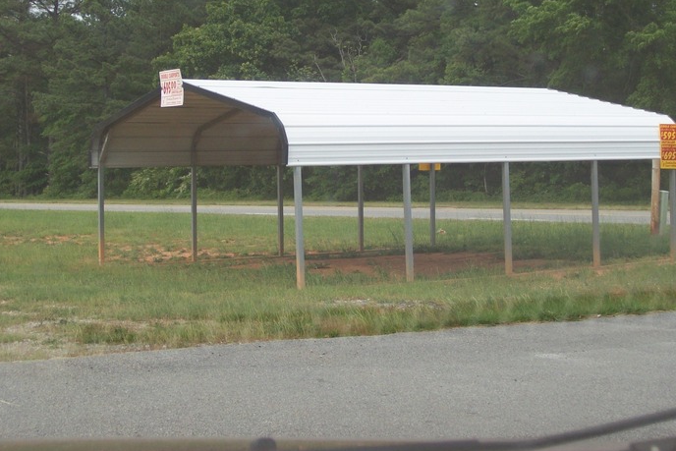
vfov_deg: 19.1
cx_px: 381
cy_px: 150
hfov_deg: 28.4
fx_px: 1333
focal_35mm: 71
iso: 80
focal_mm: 9.4
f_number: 3.4
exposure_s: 1/395
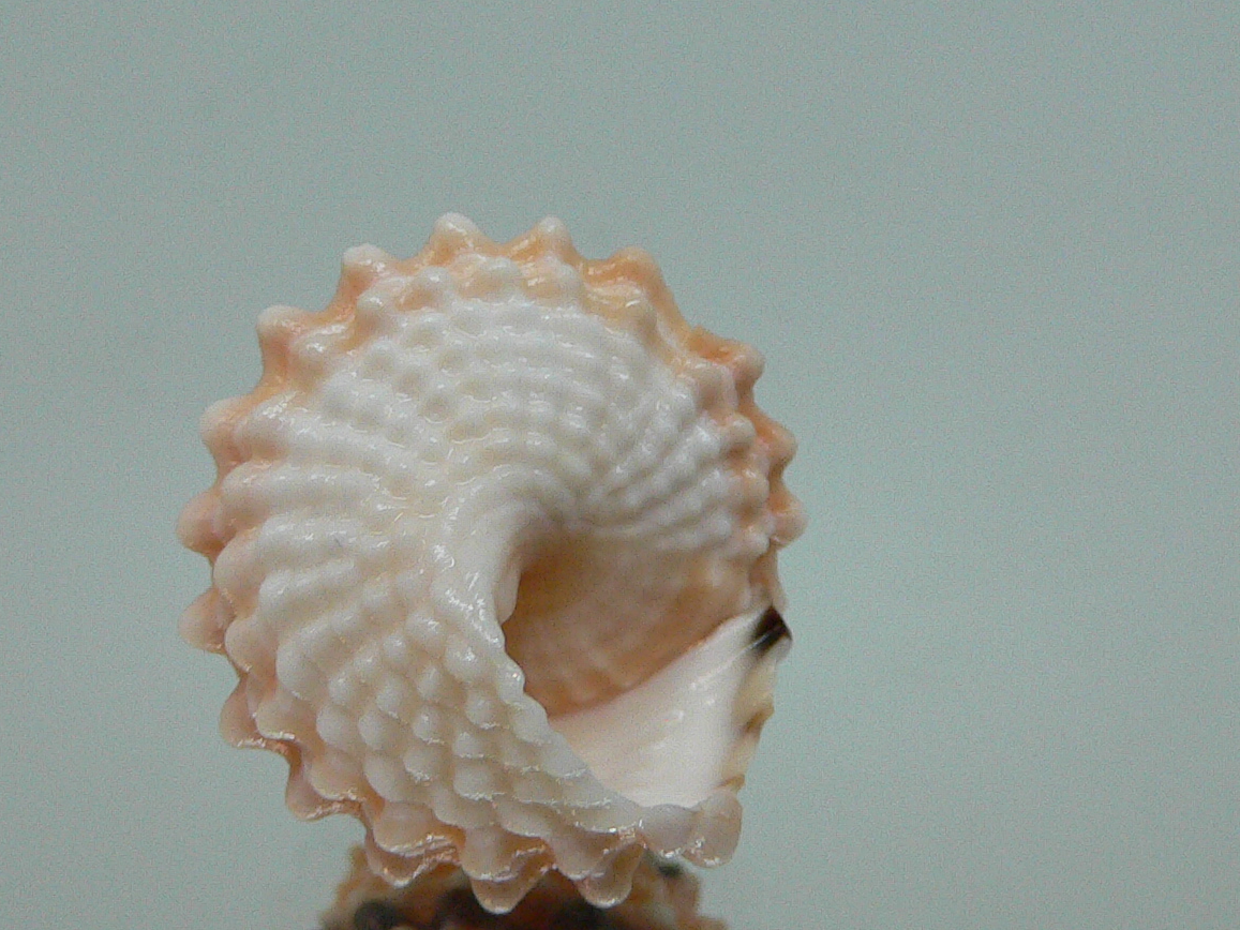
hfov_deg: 31.6
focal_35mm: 61
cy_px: 560
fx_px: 2185
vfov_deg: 24.0
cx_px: 546
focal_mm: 4.6
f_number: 2.8
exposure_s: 1/60
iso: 200
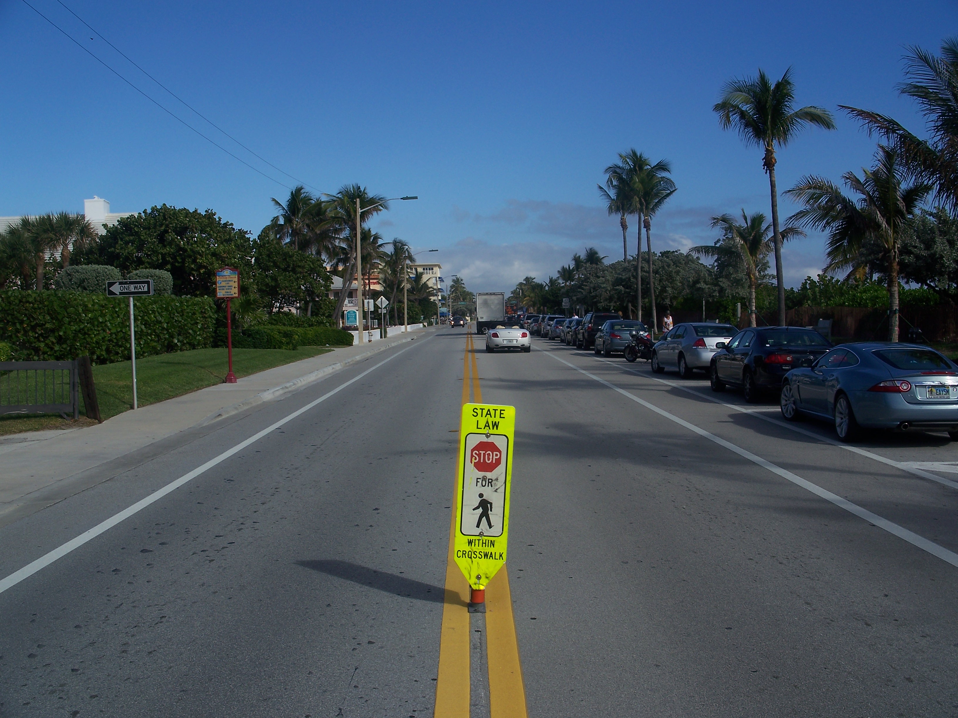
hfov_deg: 50.1
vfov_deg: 38.7
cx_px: 479
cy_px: 359
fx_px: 1024
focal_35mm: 37
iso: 64
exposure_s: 1/640
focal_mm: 7.8
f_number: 5.6
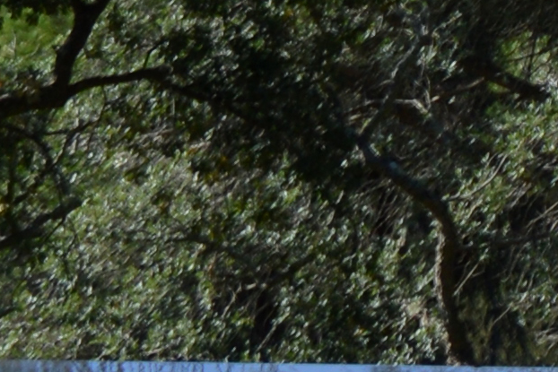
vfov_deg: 3.9
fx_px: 5395
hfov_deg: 5.9
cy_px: -332
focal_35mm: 348
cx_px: 784
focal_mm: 24
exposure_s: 1/200
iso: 100
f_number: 7.1
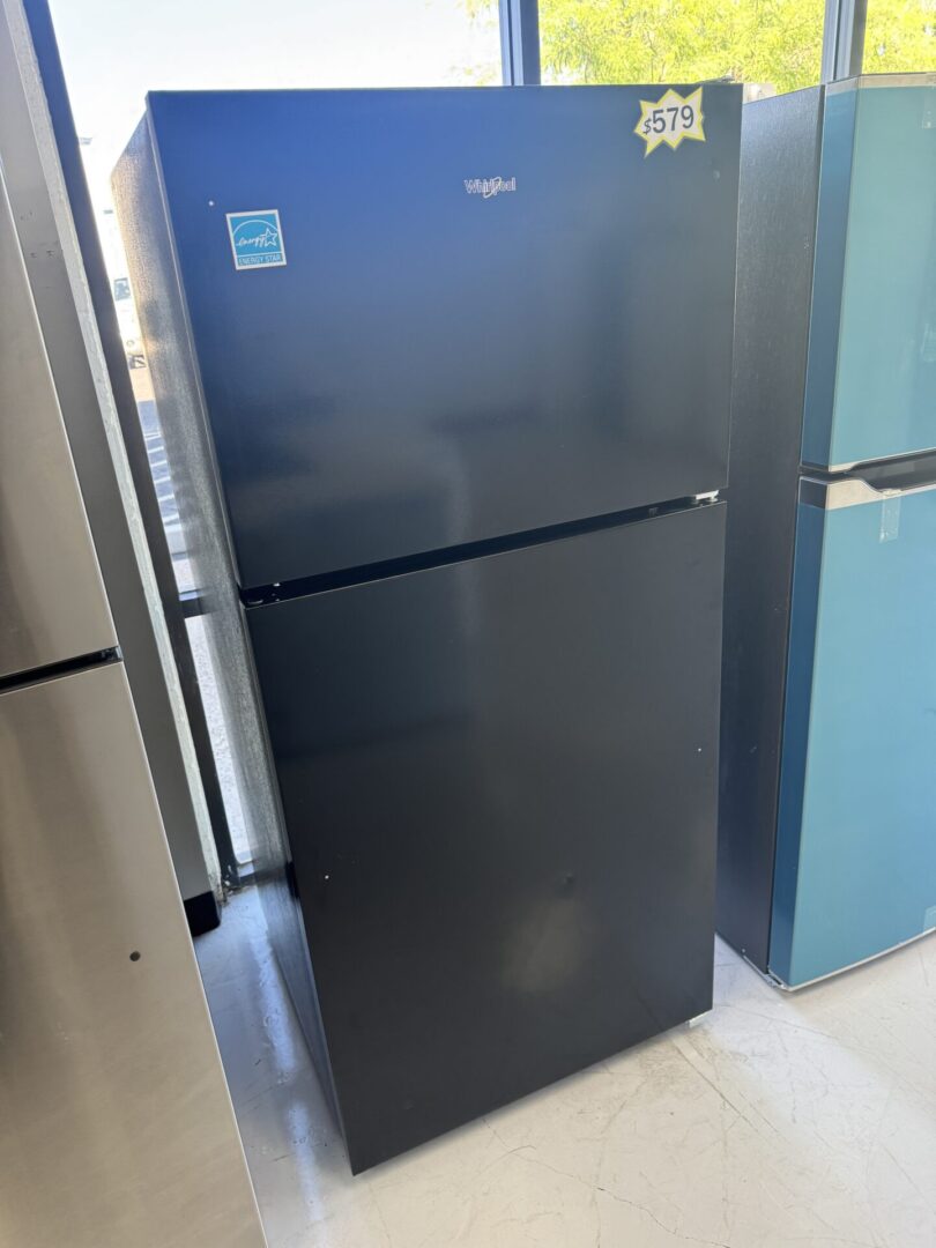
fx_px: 865
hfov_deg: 56.8
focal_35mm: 24
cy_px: 624
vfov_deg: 71.6
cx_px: 468
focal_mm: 6.76
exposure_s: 1/120
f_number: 1.78
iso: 160
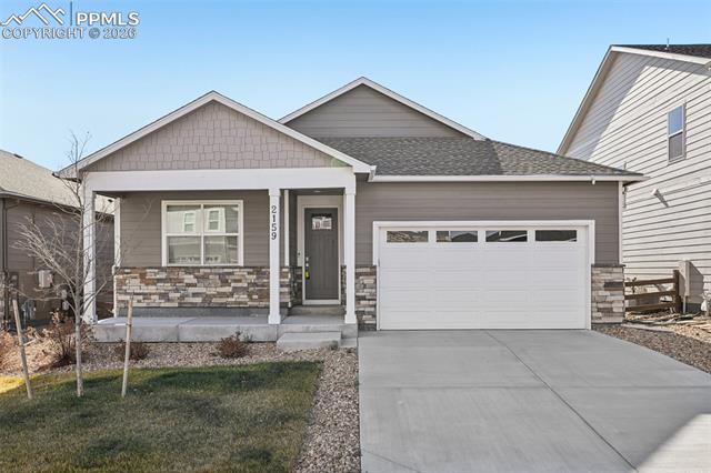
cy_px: 236
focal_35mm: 30
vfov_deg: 43.6
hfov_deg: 62.0
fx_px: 592
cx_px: 356
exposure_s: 1/100
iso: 64
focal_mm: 30
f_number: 8
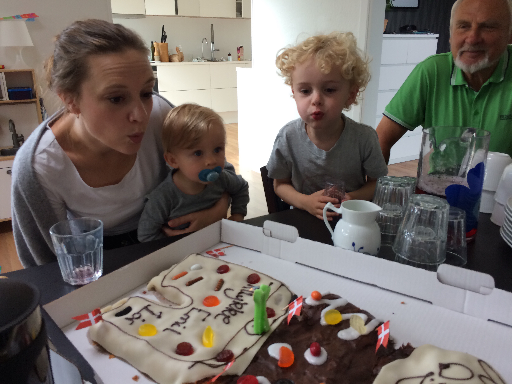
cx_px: 256
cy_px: 192
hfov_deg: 61.7
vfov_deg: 48.2
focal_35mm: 29
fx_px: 429
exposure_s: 1/33
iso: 40
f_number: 2.2
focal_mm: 4.15
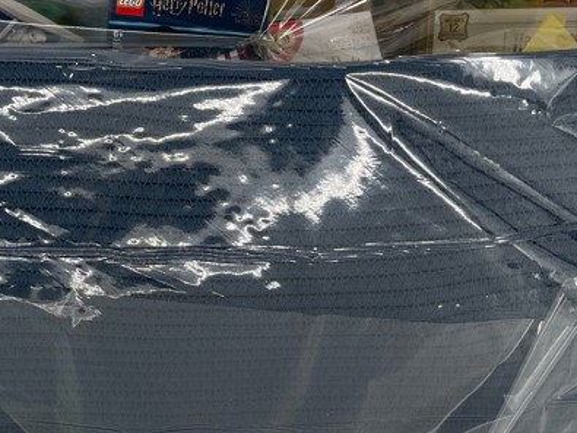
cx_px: 213
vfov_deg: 24.1
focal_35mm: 57
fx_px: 950
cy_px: -33
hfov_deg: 33.6
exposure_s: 1/185
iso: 32
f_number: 1.6
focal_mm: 5.1
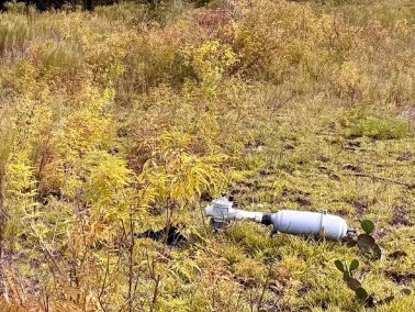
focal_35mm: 65
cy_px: 211
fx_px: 780
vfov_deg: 22.5
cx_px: -61
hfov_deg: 26.9
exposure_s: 1/3584
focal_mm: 6.76
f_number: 1.78
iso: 80
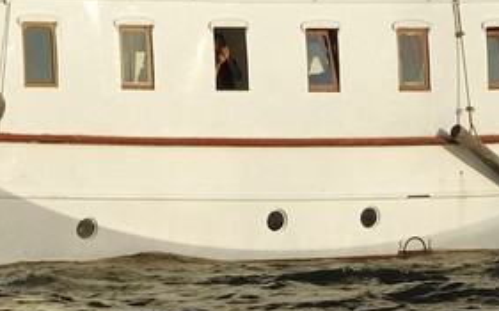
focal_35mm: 609
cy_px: -400
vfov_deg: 2.1
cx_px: 282
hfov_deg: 3.5
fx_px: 8274
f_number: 6.3
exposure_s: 1/400
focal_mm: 70
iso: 100
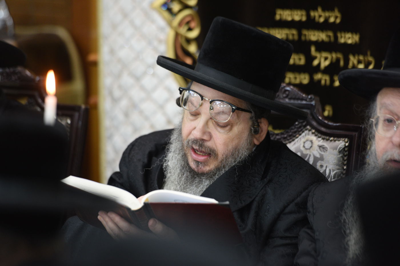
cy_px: 133
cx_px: 200
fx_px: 2222
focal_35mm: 200
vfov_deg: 6.9
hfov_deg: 10.3
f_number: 3.2
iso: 1600
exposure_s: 1/160
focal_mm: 200
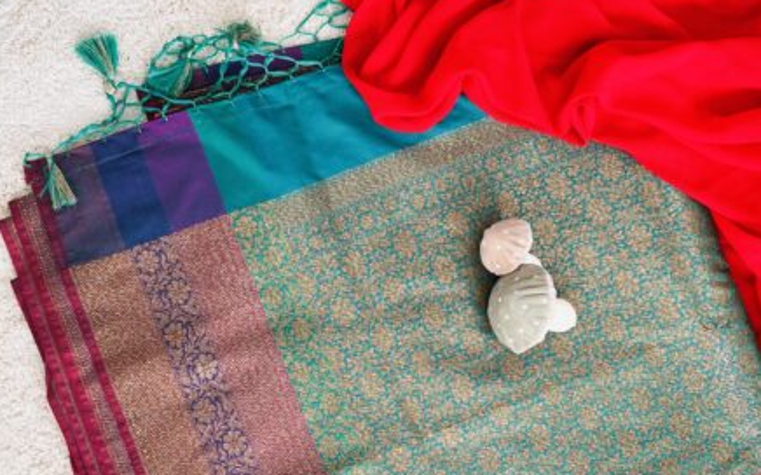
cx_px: 383
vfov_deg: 24.8
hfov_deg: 38.9
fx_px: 1078
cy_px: 274
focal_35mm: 52
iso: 125
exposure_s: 1/60
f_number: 1.78
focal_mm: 6.86
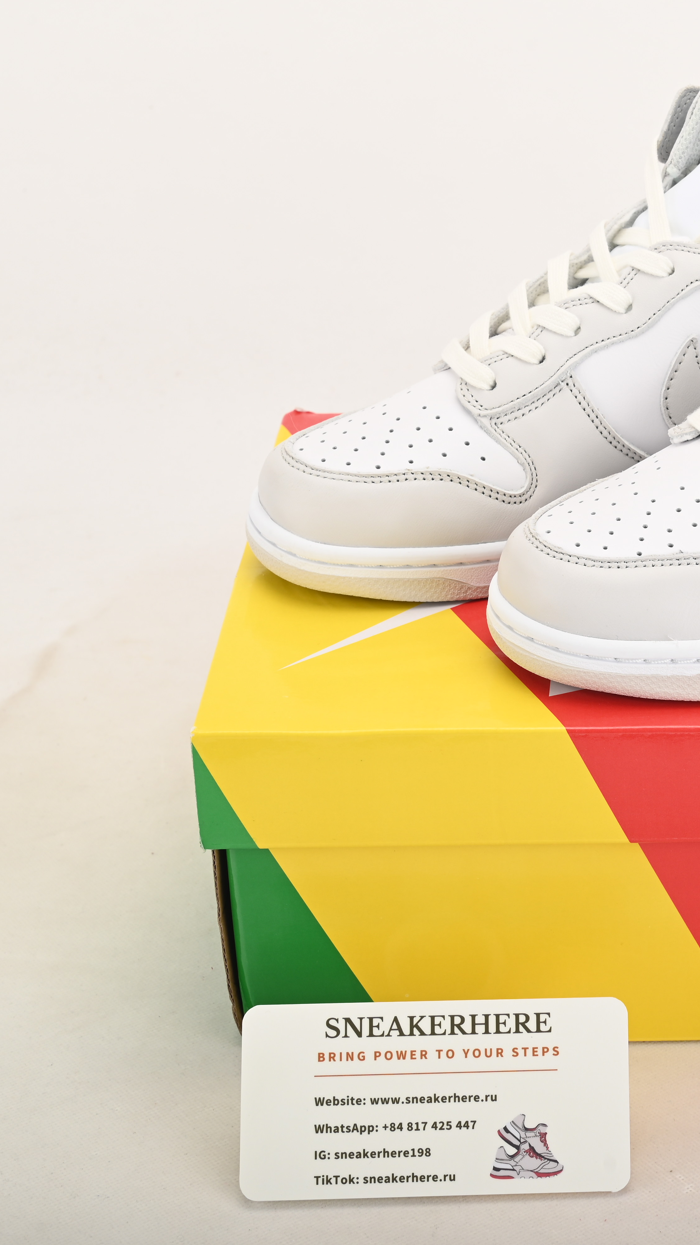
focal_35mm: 79
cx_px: 733
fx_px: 2607
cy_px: 621
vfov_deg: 26.9
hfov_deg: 15.0
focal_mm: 50
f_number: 11
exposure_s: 1/200
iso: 100
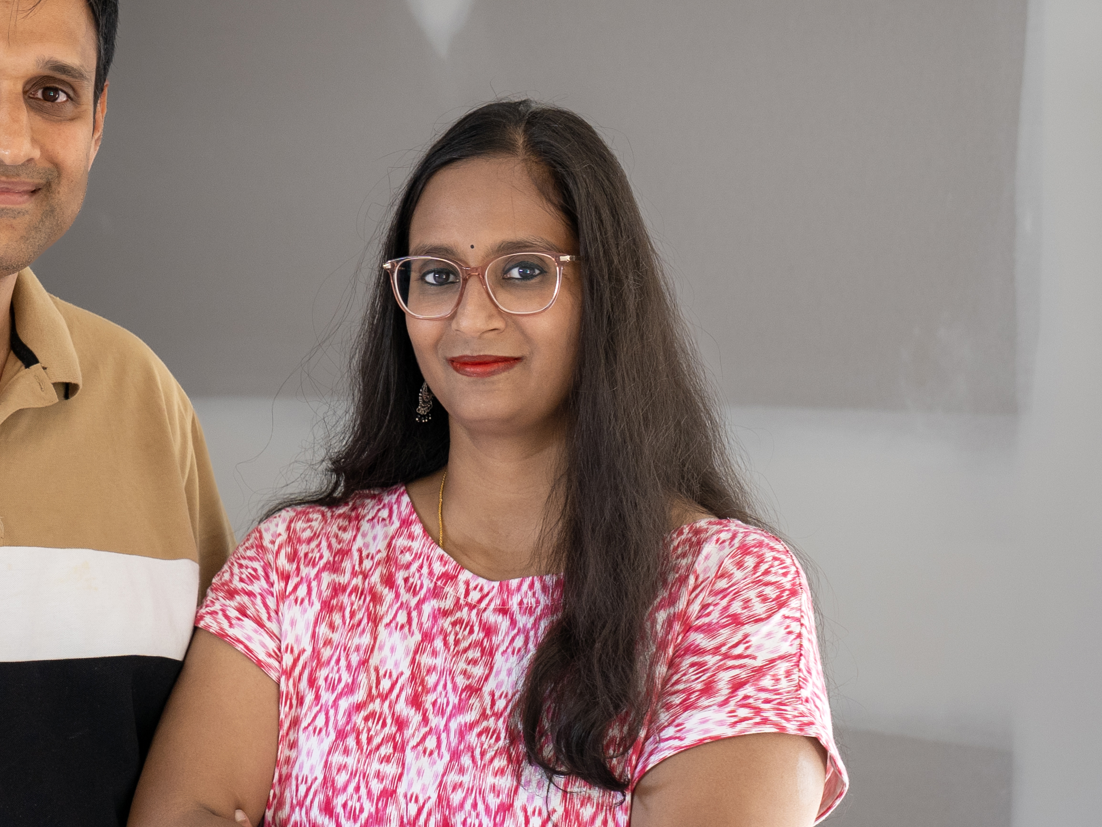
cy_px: 649
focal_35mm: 137
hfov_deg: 14.3
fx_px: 4361
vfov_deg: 10.8
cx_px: 145
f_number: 3.5
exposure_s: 1/80
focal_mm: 55
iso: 400
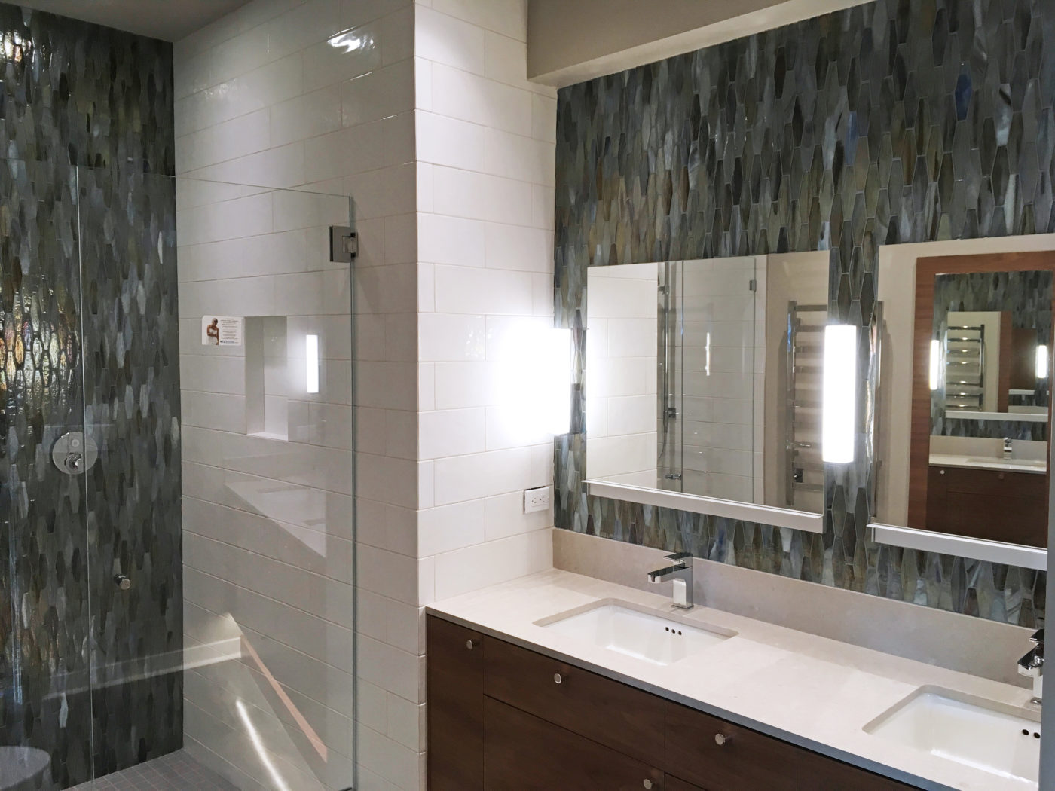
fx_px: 884
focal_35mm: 29
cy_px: 396
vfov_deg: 48.2
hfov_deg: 61.7
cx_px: 528
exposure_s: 1/30
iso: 50
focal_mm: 4.15
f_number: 2.2
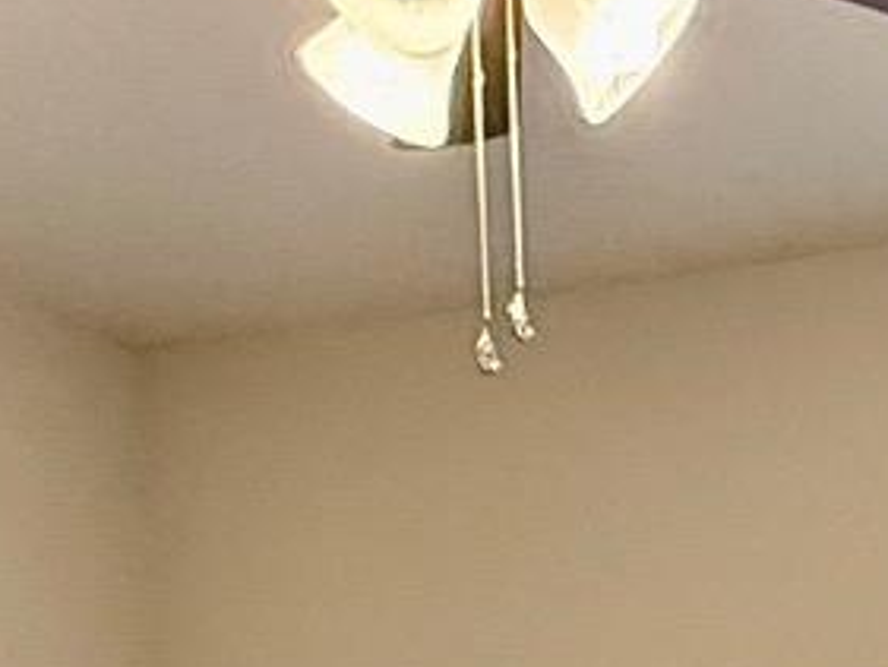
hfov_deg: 18.6
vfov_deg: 12.6
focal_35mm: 102
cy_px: 1366
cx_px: 929
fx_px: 2618
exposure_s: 1/120
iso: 400
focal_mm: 2.22
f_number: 2.2
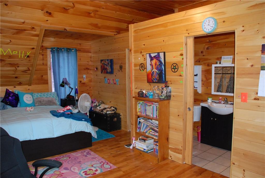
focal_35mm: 27
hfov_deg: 67.3
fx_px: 199
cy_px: 89
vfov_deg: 48.1
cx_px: 132
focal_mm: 18
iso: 800
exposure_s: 1/60
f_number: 5
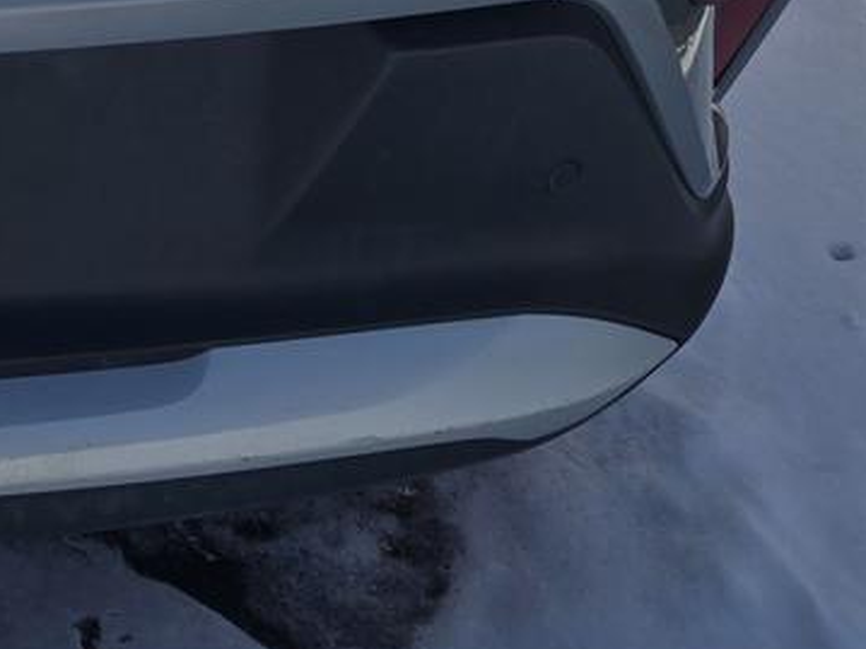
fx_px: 2051
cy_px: -396
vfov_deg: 16.1
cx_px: -357
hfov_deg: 20.9
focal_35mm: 82
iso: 25
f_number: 1.8
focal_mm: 5.4
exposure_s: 1/2730
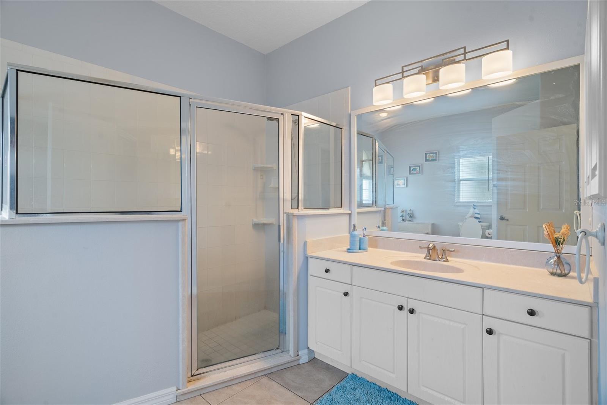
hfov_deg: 93.3
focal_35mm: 17
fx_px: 287
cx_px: 304
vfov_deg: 70.4
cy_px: 202
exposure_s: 1.6
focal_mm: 17
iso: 320
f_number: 8
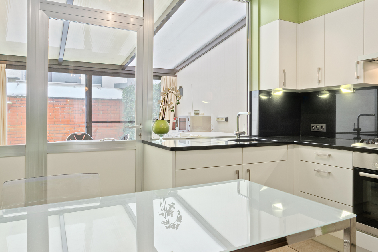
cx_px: 244
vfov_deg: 44.9
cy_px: 113
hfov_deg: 62.5
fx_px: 305
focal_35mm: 29
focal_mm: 16
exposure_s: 1/1.67
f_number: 11
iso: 250
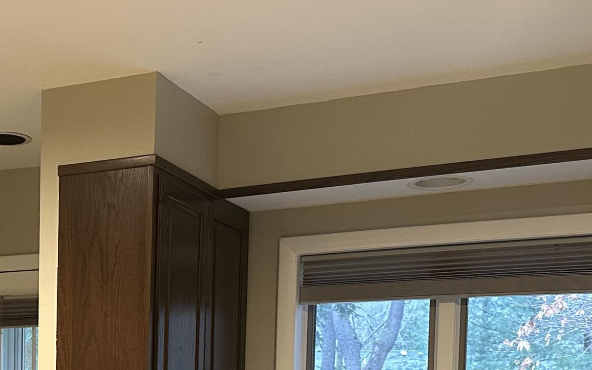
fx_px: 1016
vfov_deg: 19.3
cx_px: 73
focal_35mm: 63
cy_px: 459
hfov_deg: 31.2
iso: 400
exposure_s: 1/60
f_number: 1.78
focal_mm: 6.86
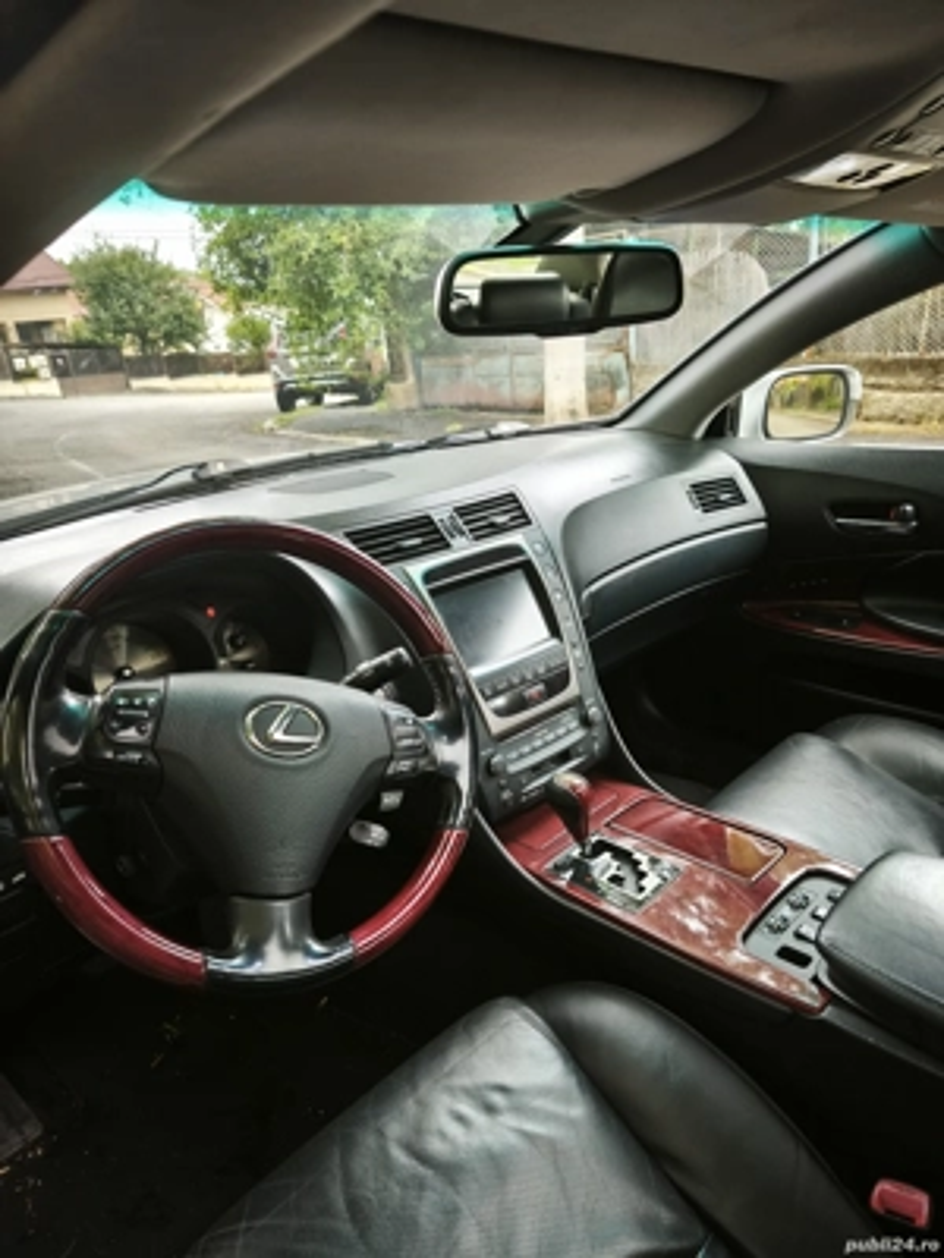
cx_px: 472
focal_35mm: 23
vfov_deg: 73.9
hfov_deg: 58.9
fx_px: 836
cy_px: 629
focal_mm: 5.35
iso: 800
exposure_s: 1/50
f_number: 1.7
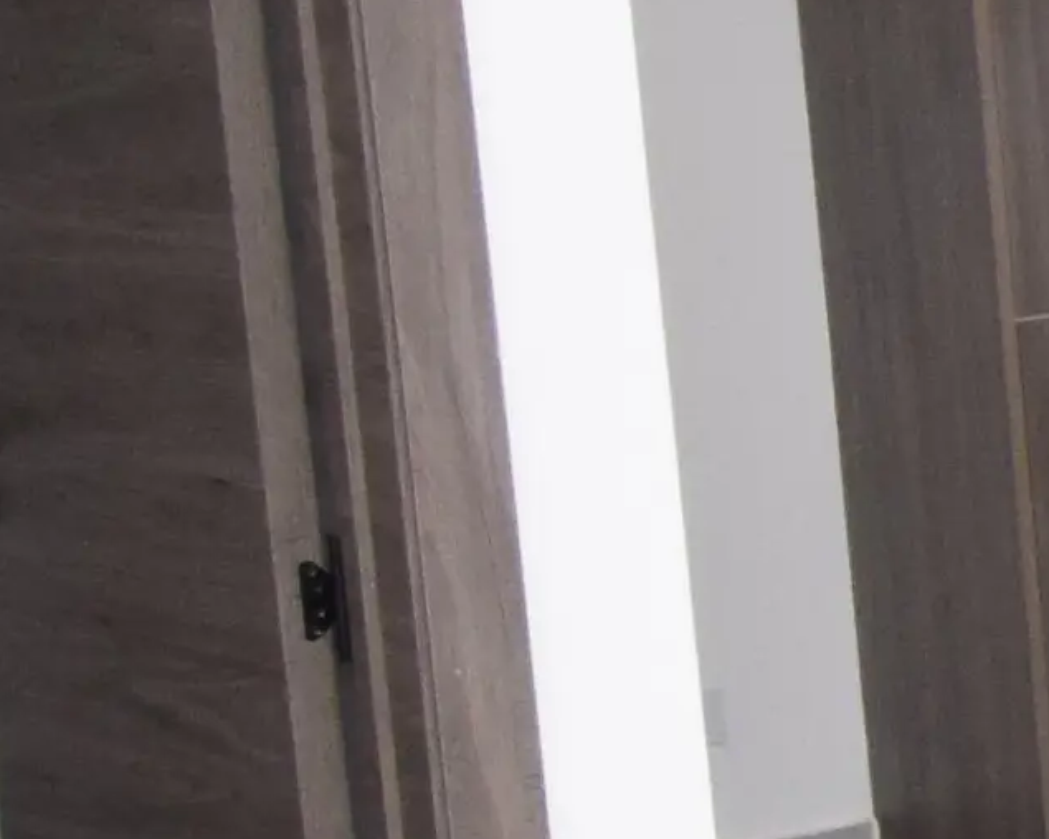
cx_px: 3228
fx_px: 4129
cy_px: 322
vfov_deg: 11.6
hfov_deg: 10.2
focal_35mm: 133
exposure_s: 1/125
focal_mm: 10
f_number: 9
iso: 800
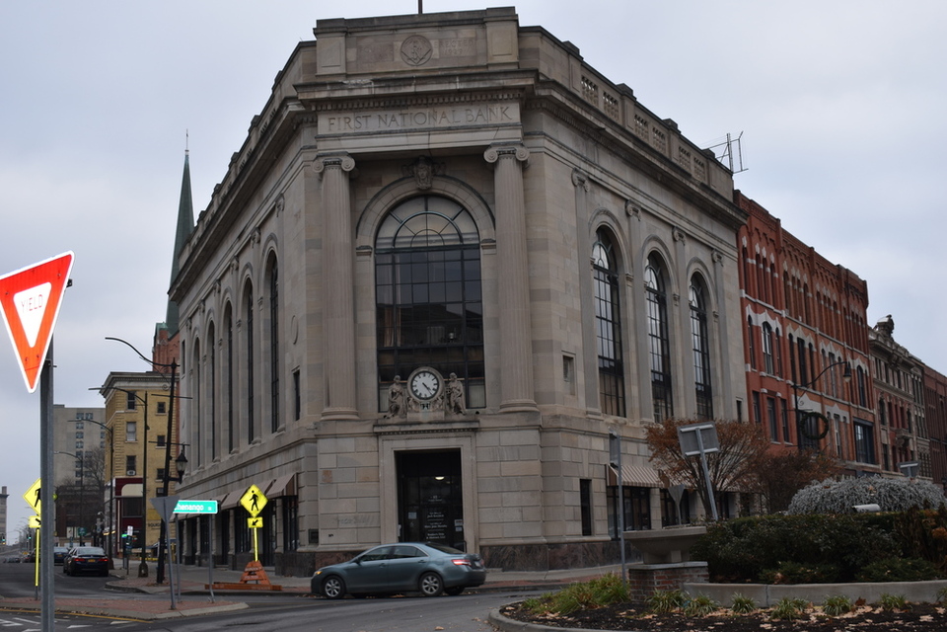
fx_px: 1223
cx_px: 474
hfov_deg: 42.3
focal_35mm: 46
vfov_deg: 28.9
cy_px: 316
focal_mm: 31
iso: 100
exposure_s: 1/160
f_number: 6.3
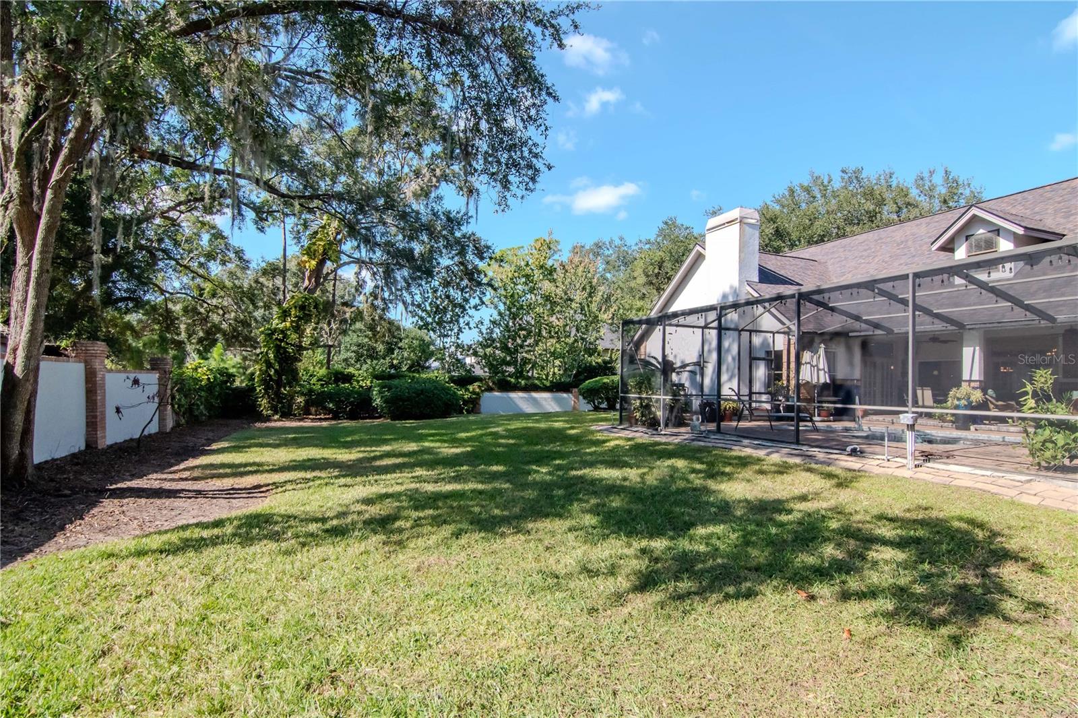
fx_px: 494
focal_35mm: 16
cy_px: 359
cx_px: 539
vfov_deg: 72.0
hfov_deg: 95.0
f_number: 10
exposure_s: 1/1000
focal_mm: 11
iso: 1000
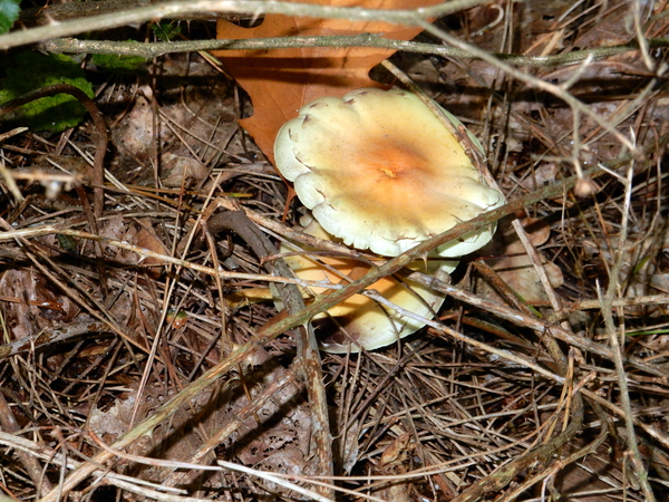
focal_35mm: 139
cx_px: 334
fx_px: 2686
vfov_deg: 10.7
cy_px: 251
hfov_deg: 14.2
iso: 200
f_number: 6
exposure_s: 1/30
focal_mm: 24.7
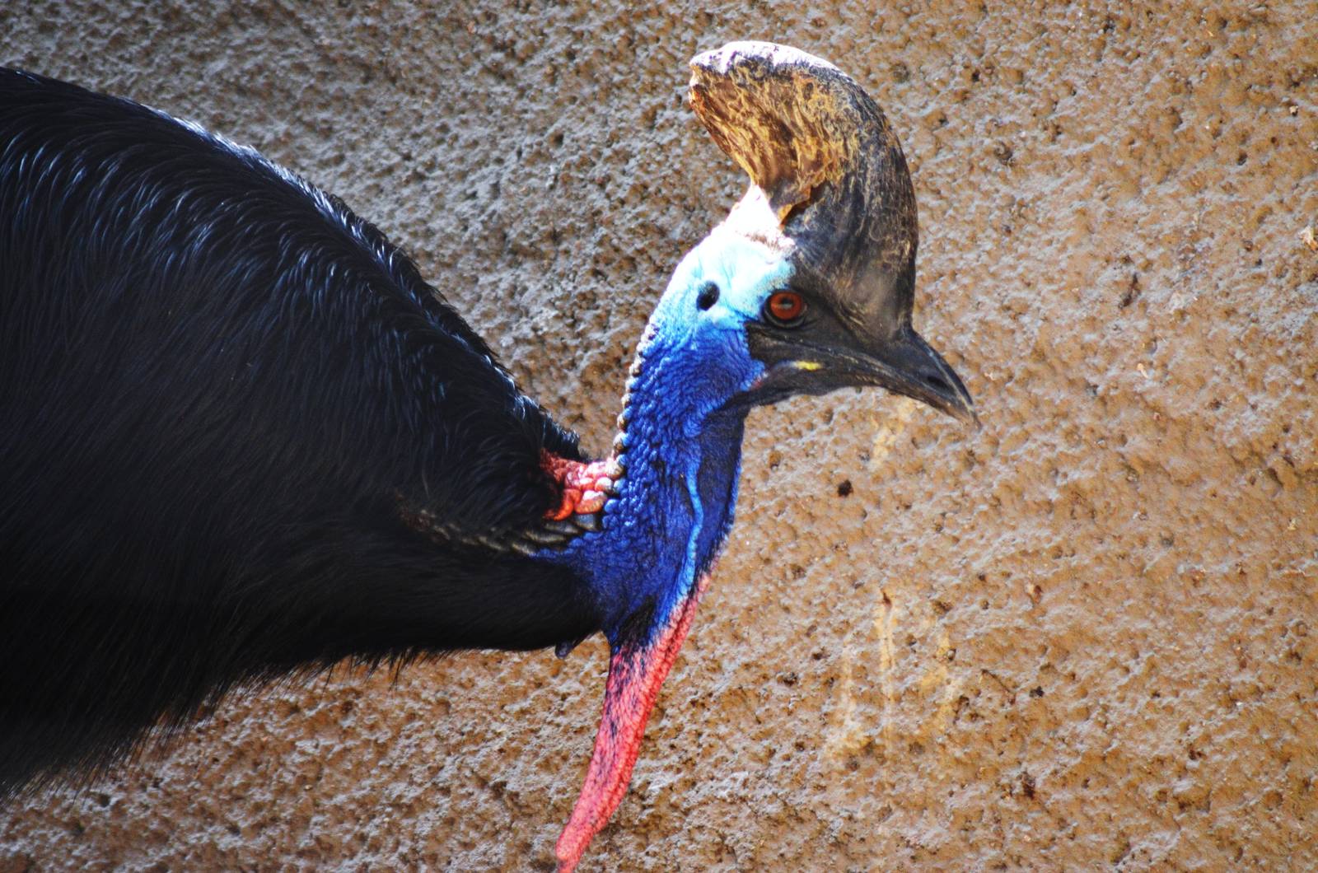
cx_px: 659
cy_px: 436
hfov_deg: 4.6
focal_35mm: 450
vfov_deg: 3.0
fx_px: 16442
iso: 800
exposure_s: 1/500
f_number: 5.6
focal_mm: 300
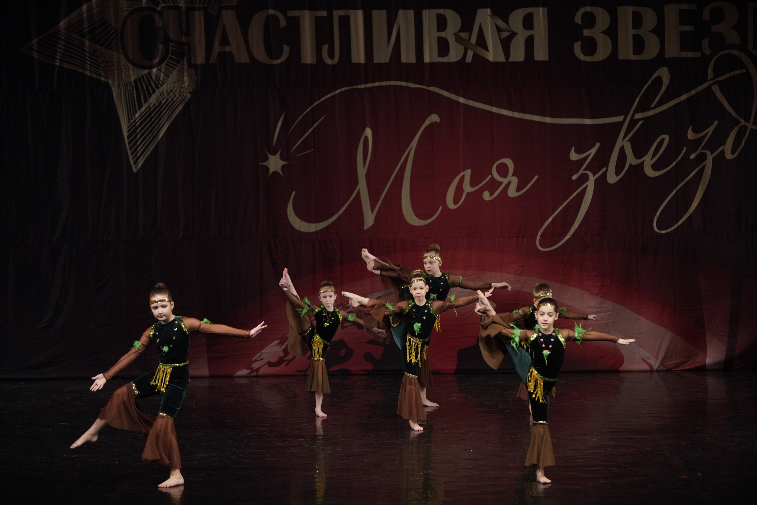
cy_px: 252
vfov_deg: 9.8
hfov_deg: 14.7
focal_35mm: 140
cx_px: 378
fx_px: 2944
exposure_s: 1/500
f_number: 3.2
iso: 4000
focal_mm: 140
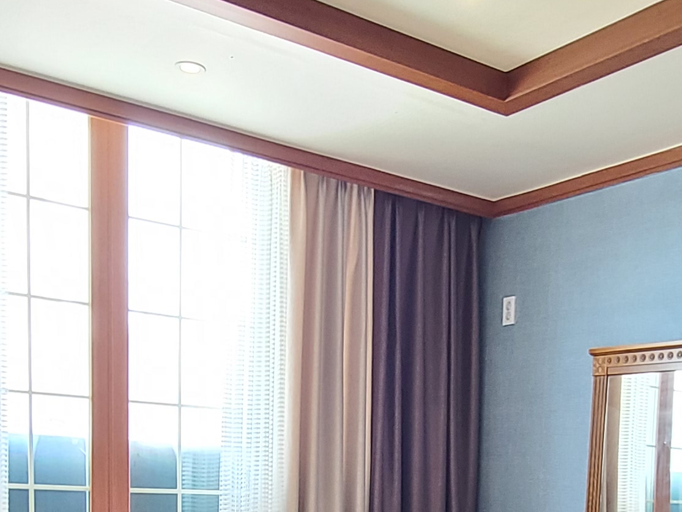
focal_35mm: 47
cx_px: 431
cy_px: 605
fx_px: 926
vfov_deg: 27.4
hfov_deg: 40.1
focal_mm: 2.2
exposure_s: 1/60
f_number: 2.2
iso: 400
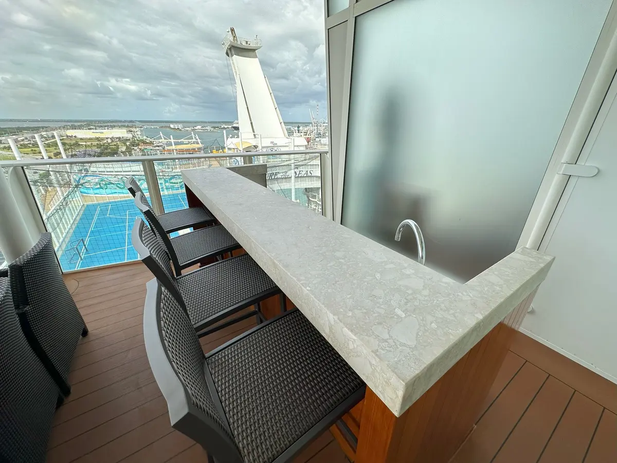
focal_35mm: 14
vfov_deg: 85.7
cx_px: 308
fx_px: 250
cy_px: 232
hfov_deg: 102.1
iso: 50
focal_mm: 2.22
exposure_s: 1/868
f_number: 2.2
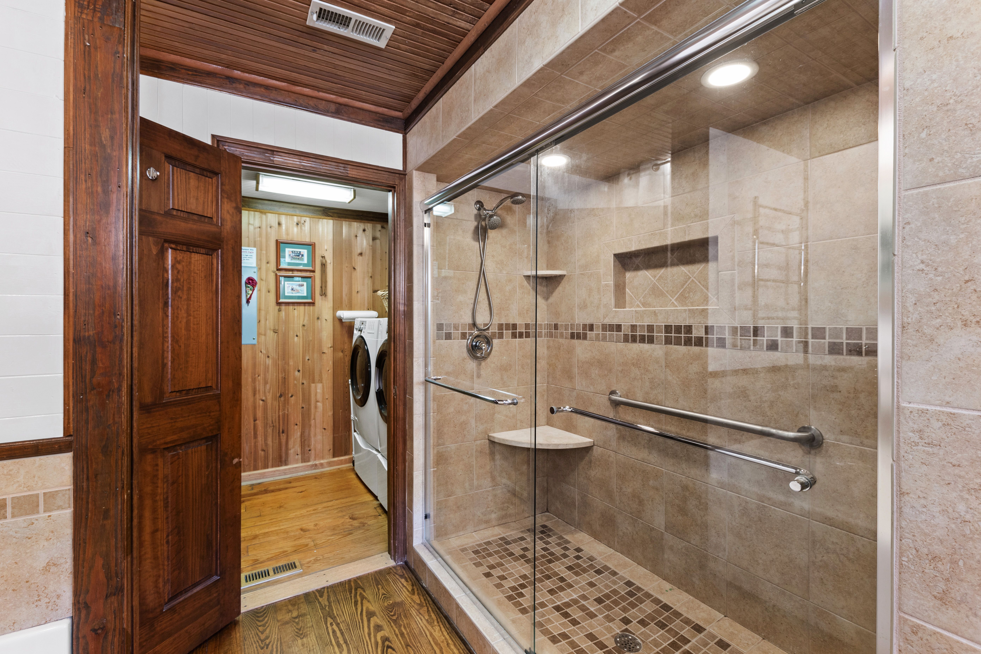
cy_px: 327
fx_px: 409
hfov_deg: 100.4
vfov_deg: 77.3
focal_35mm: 15
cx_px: 490
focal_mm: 10
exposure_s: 1
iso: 100
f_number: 8
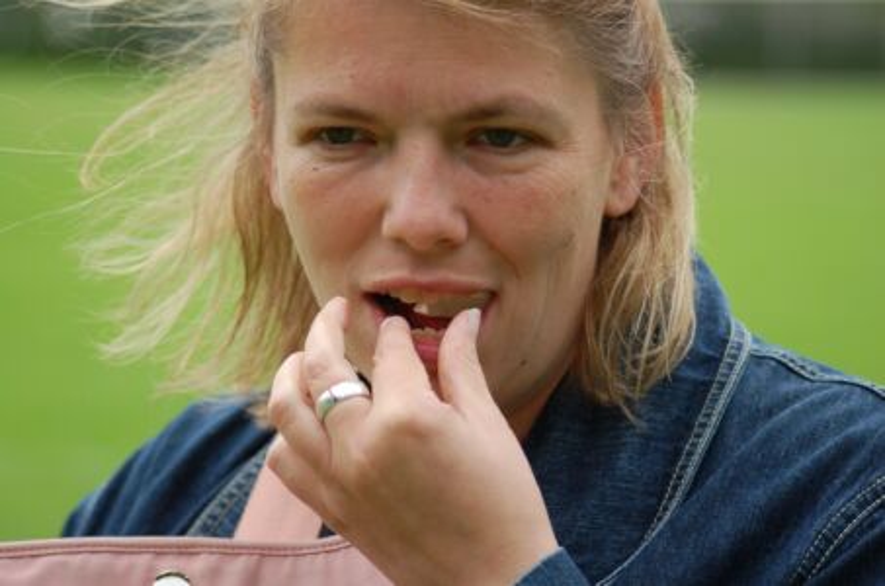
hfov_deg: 16.7
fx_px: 3017
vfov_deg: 11.1
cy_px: 293
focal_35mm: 123
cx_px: 442
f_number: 4
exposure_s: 1/1000
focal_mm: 82
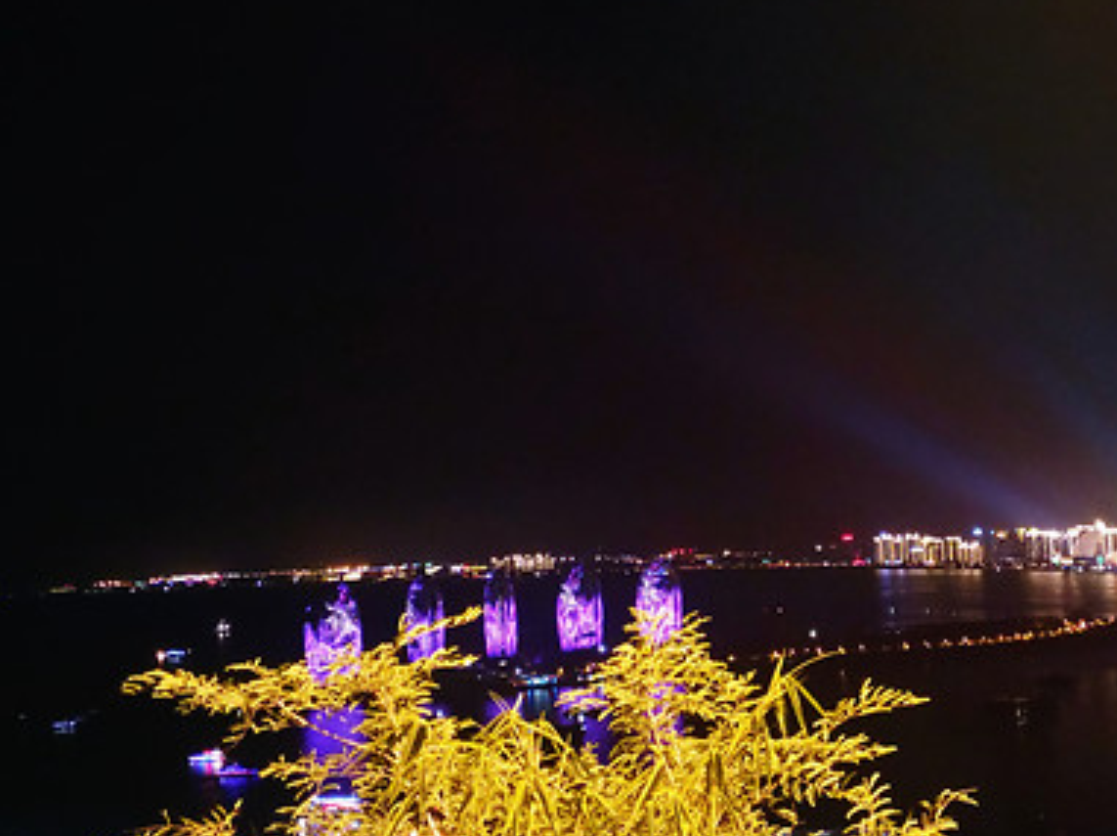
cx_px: 856
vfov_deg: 38.6
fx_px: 1193
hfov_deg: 48.0
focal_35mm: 37
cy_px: 452
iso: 1253
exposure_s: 1/10
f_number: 2
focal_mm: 3.79
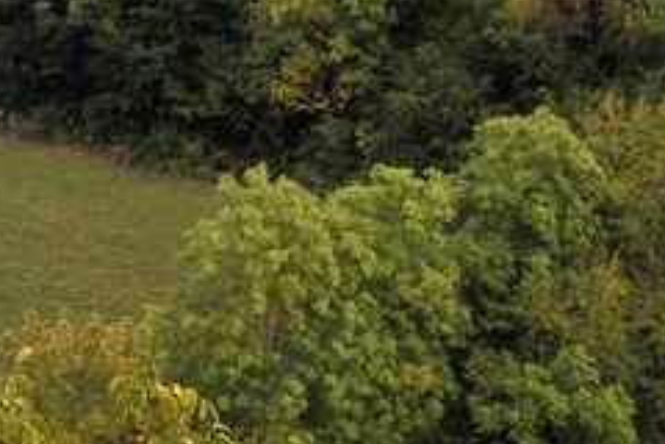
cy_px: -1010
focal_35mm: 800
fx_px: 14777
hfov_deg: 2.5
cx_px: -1286
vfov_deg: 1.7
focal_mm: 120
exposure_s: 1/125
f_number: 6.3
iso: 400
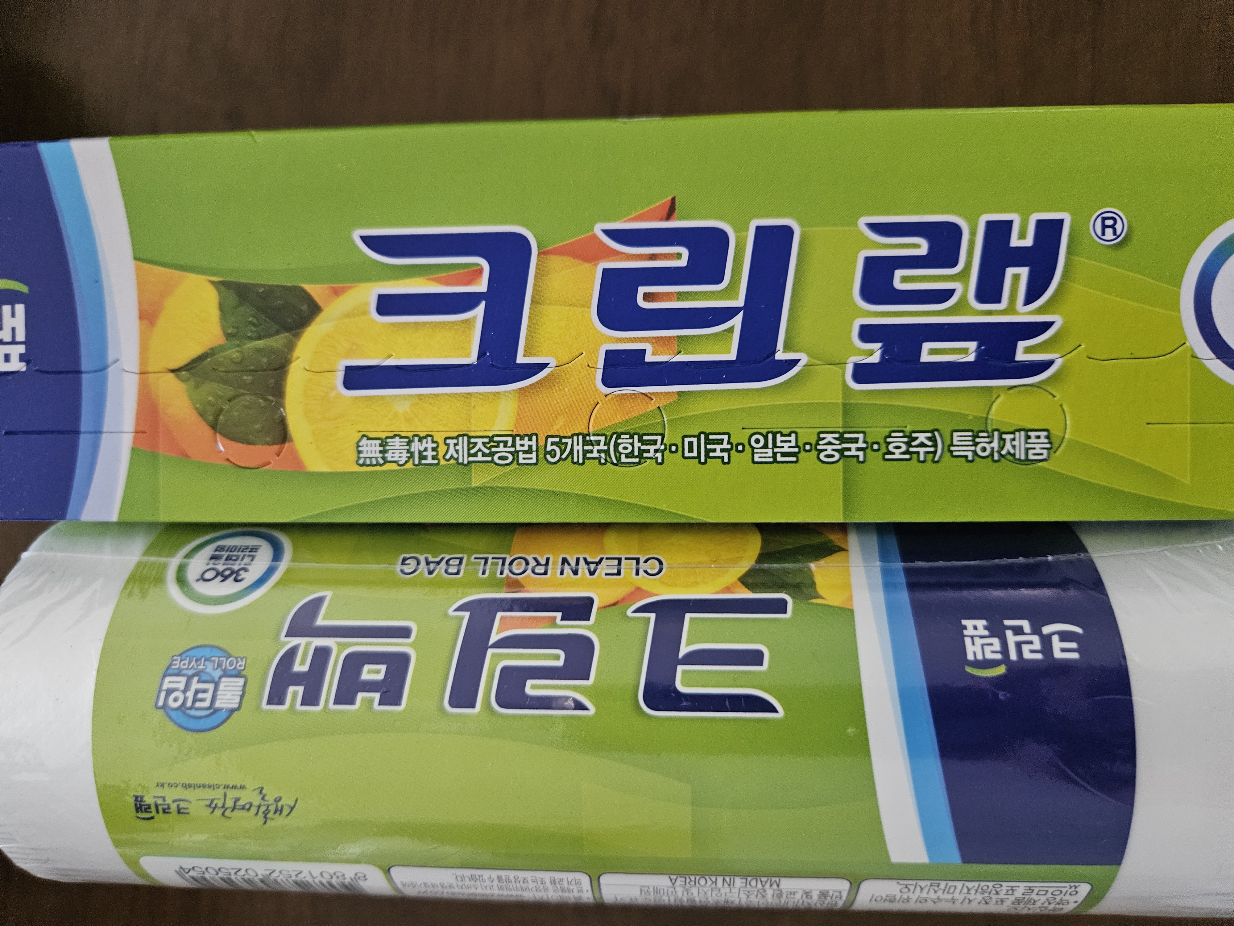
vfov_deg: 58.9
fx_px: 820
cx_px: 617
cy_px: 463
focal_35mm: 23
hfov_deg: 73.9
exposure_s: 1/60
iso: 640
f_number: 1.8
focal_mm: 5.4
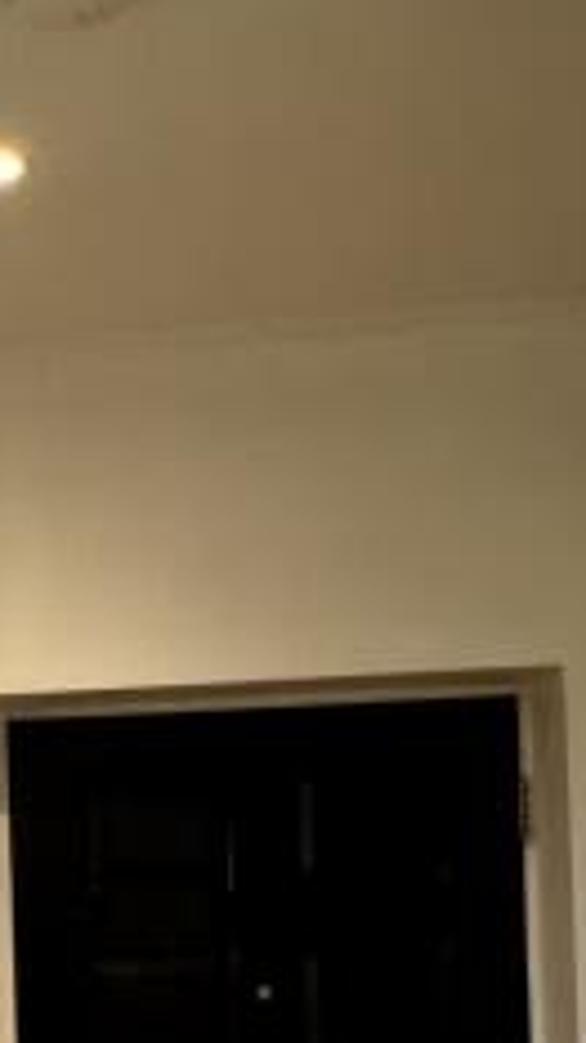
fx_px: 1851
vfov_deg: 29.9
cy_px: 962
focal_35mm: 67
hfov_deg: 16.2
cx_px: -327
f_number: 2.2
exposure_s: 1/50
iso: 250
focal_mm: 2.22
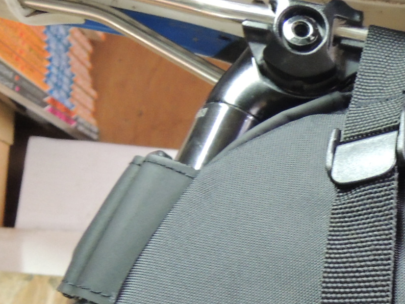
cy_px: 374
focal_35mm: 66
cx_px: 483
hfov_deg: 26.3
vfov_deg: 20.7
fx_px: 772
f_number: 2.8
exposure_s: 1/8
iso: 560
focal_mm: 4.3
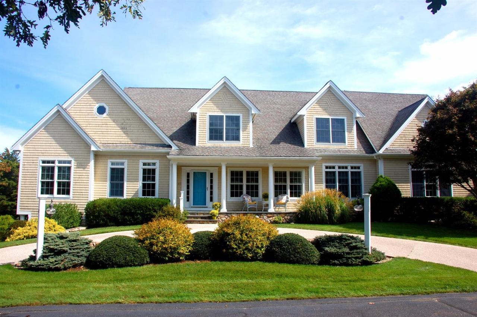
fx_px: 357
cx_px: 238
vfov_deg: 47.8
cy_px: 158
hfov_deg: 67.4
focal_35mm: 27
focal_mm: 18
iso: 200
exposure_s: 1/250
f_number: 8
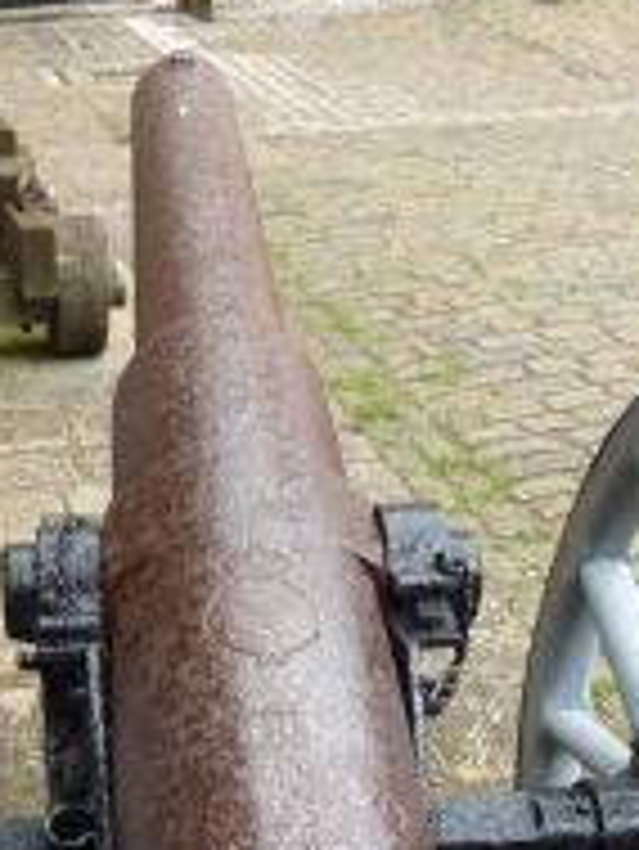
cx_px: 225
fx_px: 1303
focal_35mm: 53
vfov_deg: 33.8
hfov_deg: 27.4
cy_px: 801
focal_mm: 4.1
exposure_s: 1/80
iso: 80
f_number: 3.3
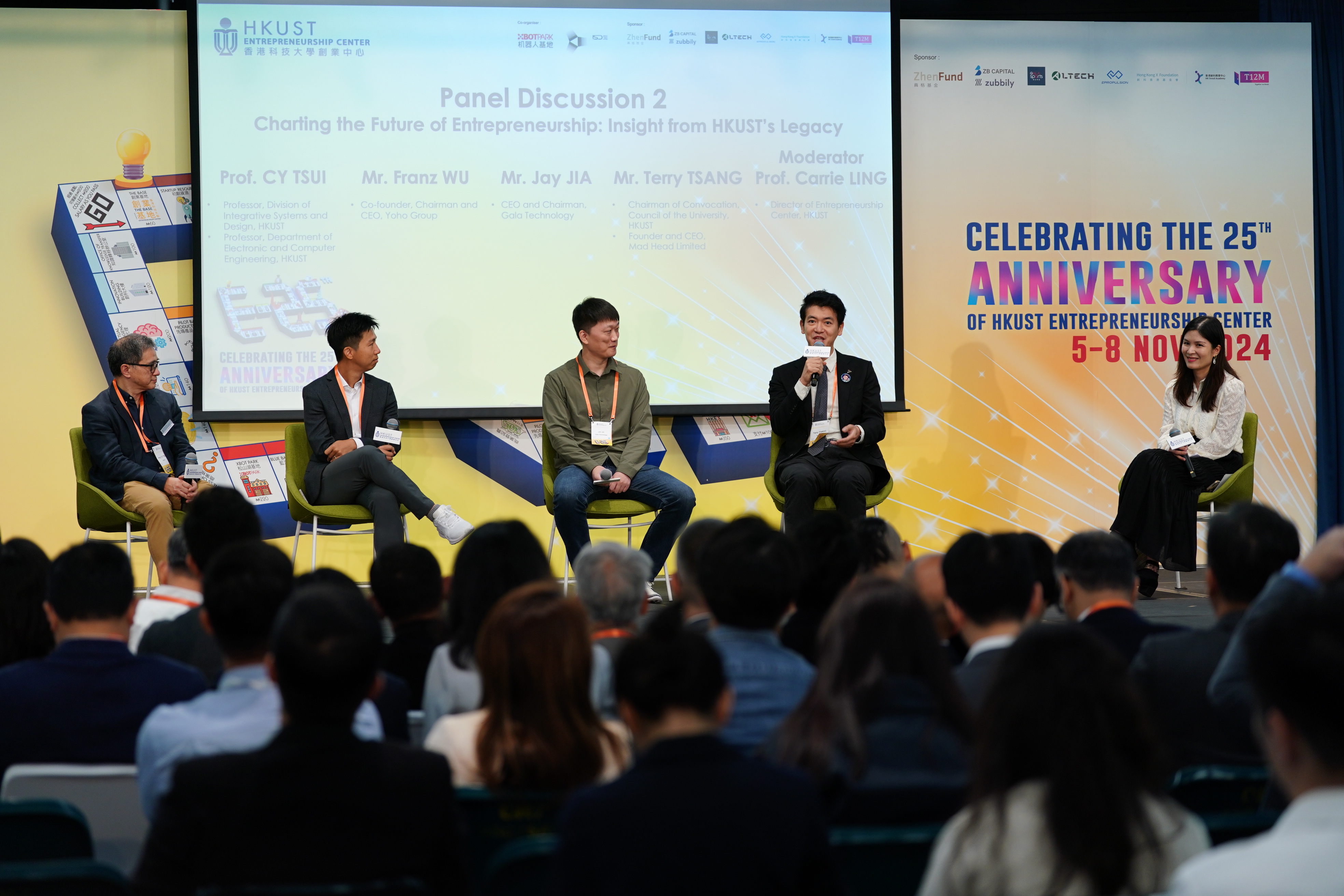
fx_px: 3472
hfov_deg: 21.9
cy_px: 448
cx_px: 672
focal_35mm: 93
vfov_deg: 14.7
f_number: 2.8
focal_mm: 93
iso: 400
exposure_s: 1/250
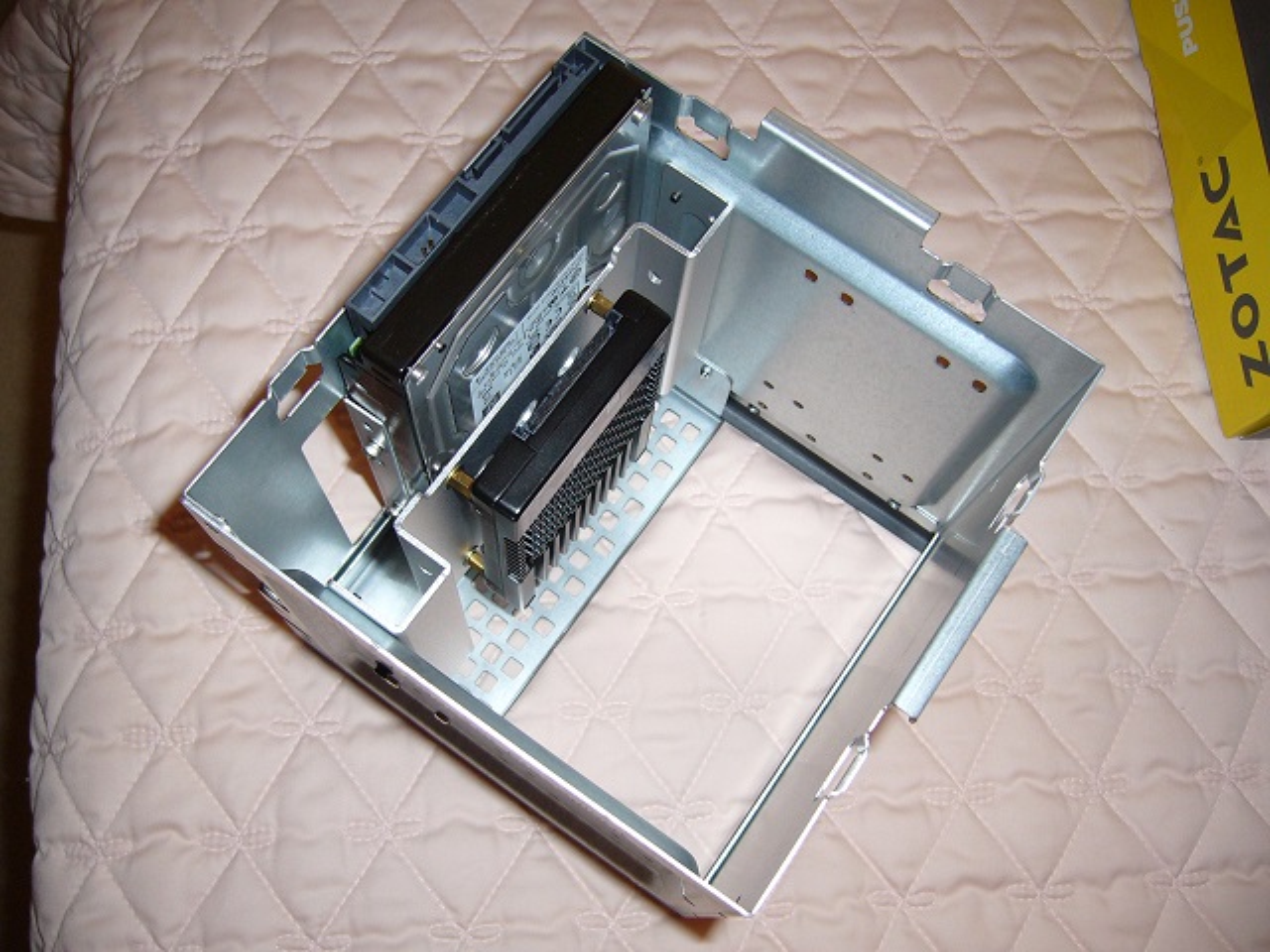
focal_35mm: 35
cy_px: 476
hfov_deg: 52.6
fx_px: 1284
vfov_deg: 40.7
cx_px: 635
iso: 100
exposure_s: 1/30
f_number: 2.8
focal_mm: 5.8
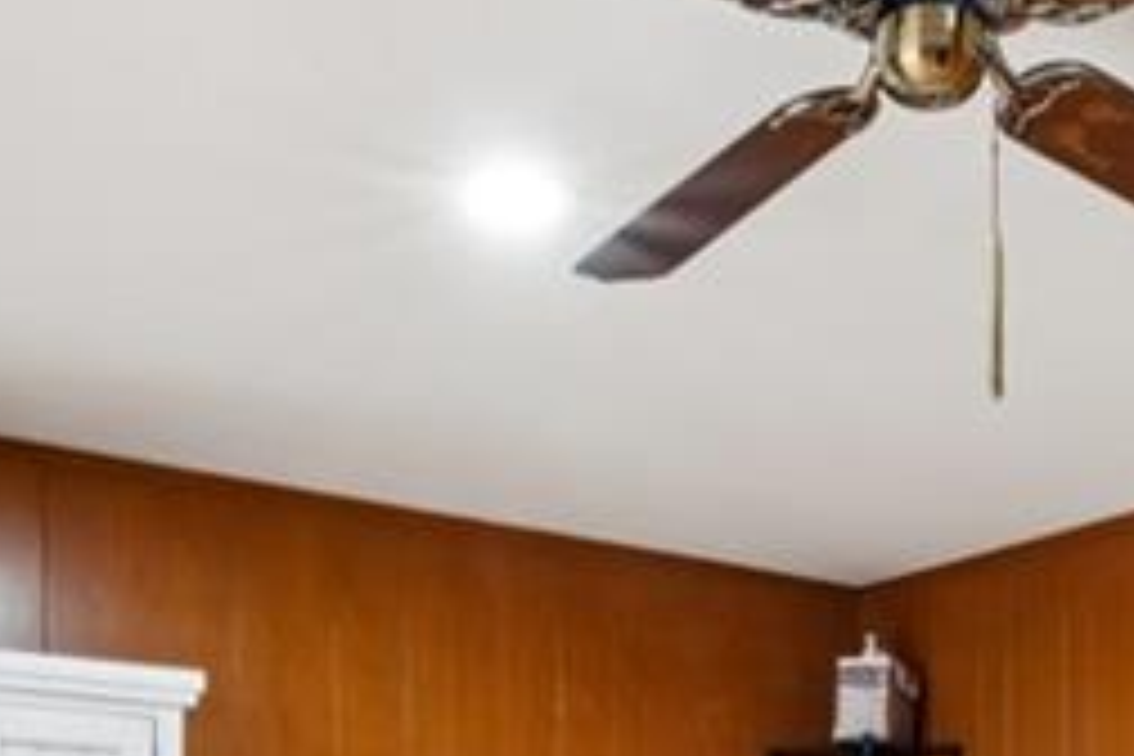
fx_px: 1795
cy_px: 1066
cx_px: 864
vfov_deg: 20.9
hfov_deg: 34.3
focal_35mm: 57
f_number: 13
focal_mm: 14
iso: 400
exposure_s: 1
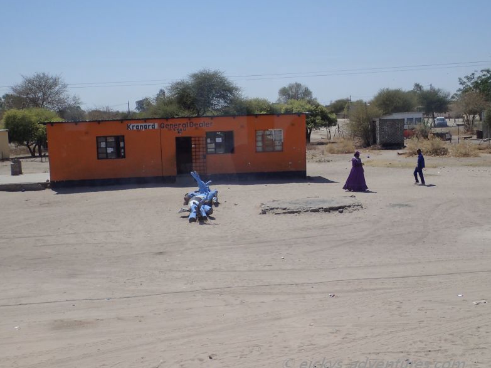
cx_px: 246
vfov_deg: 30.9
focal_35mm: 47
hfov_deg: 40.4
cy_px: 185
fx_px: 667
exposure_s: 1/1600
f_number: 4.5
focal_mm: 8.41
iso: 200
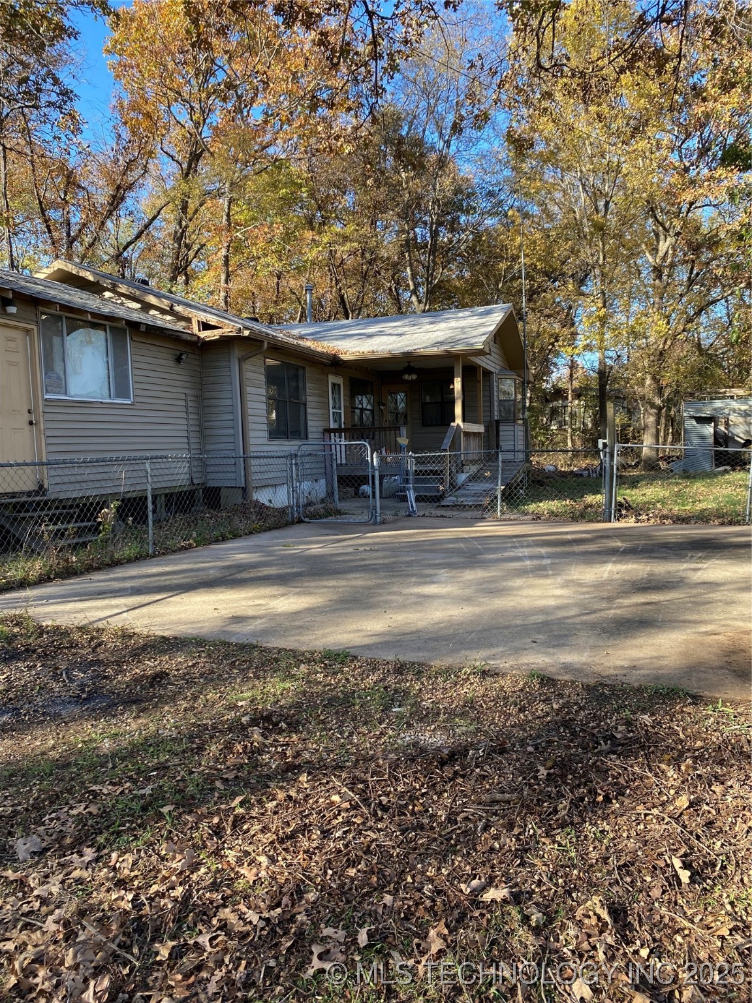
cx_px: 376
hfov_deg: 53.1
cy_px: 502
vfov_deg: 67.3
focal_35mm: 26
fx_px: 753
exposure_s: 1/290
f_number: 1.8
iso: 32
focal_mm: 4.25
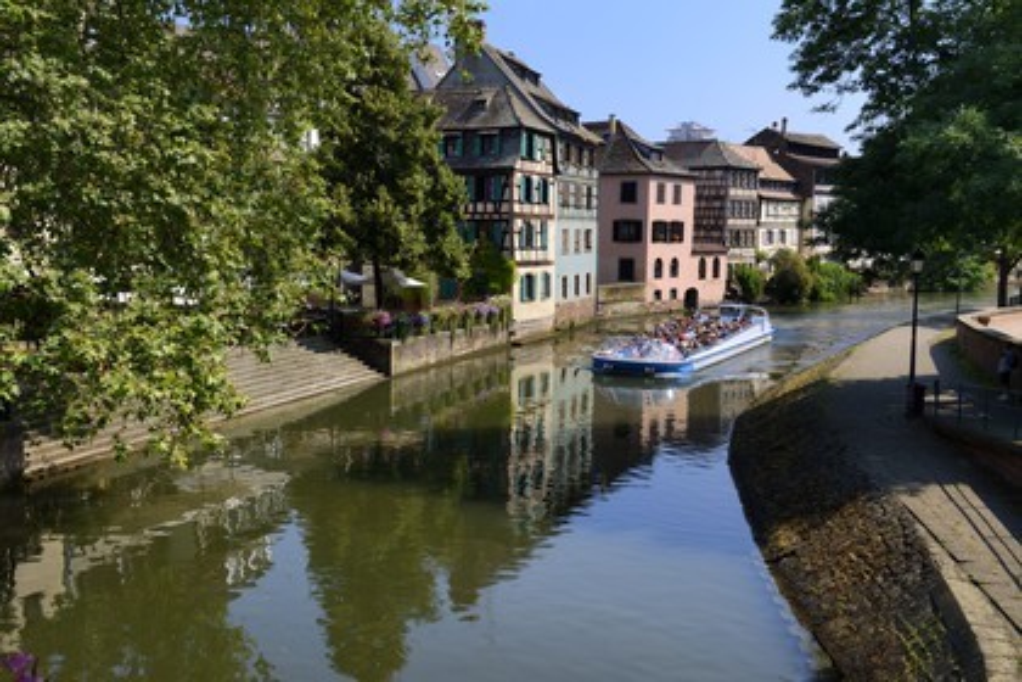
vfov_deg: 35.1
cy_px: 341
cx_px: 511
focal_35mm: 38
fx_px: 1079
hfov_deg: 50.7
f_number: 11
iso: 200
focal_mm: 38
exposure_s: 1/250
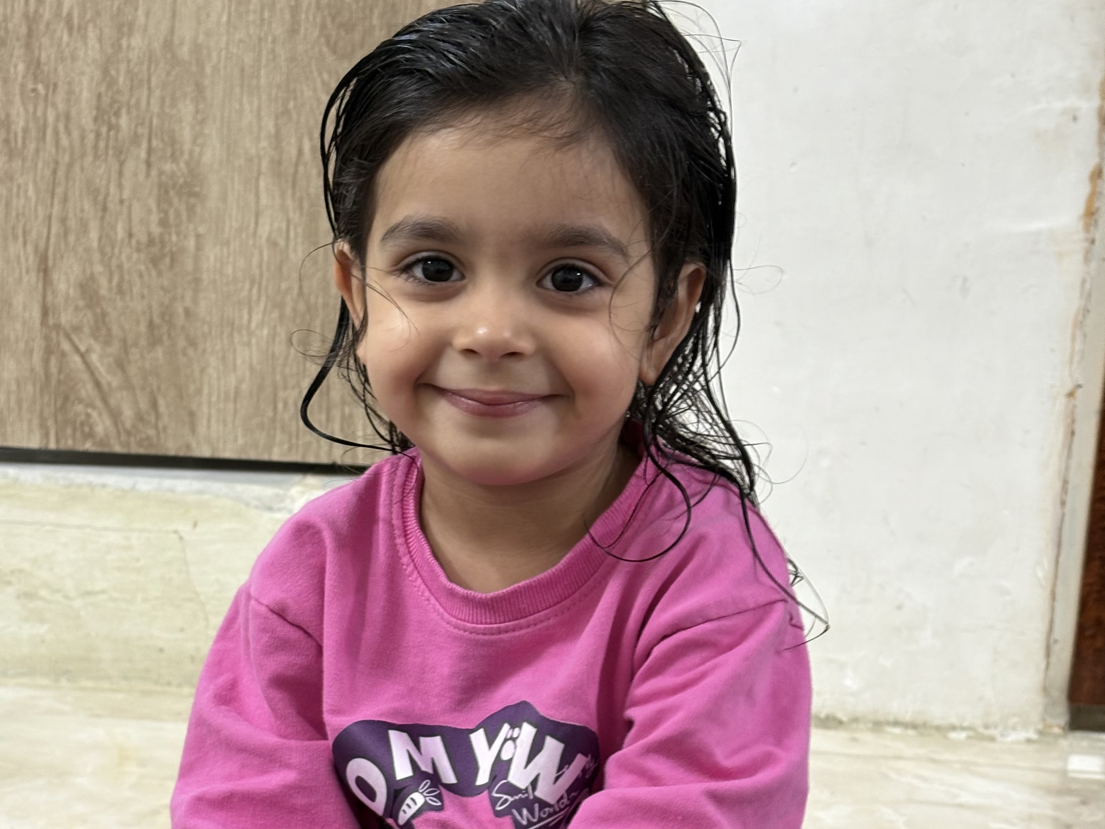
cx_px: 552
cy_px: 620
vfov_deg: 20.8
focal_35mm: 70
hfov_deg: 27.8
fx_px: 2234
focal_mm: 5.96
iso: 125
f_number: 1.6
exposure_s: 1/33
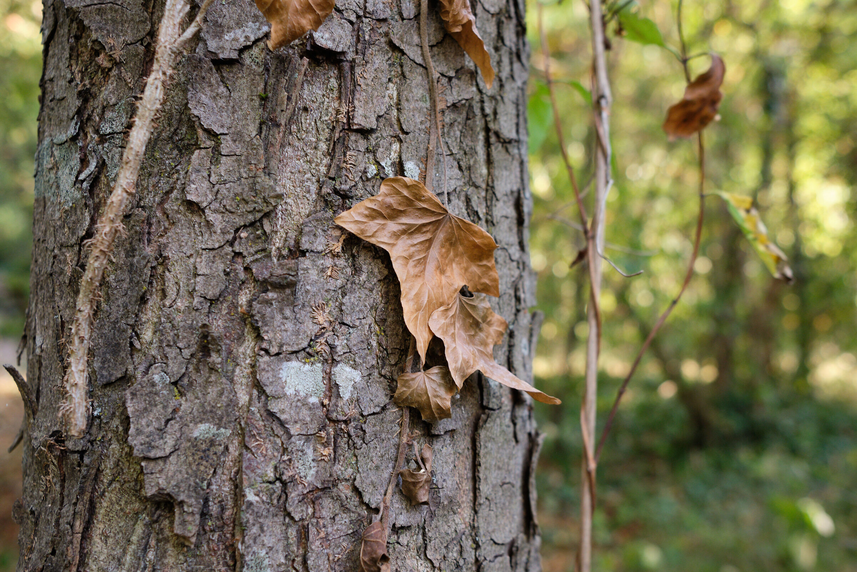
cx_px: 428
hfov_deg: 54.4
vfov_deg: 37.9
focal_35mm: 35
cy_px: 286
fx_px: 833
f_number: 4
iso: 640
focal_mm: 23
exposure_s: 1/125
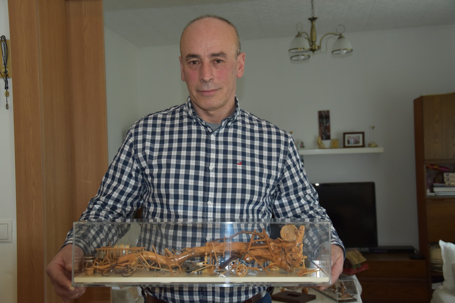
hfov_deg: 41.1
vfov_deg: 28.1
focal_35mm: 48
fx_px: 607
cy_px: 152
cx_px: 228
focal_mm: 32
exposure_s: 1/125
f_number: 4.2
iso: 800
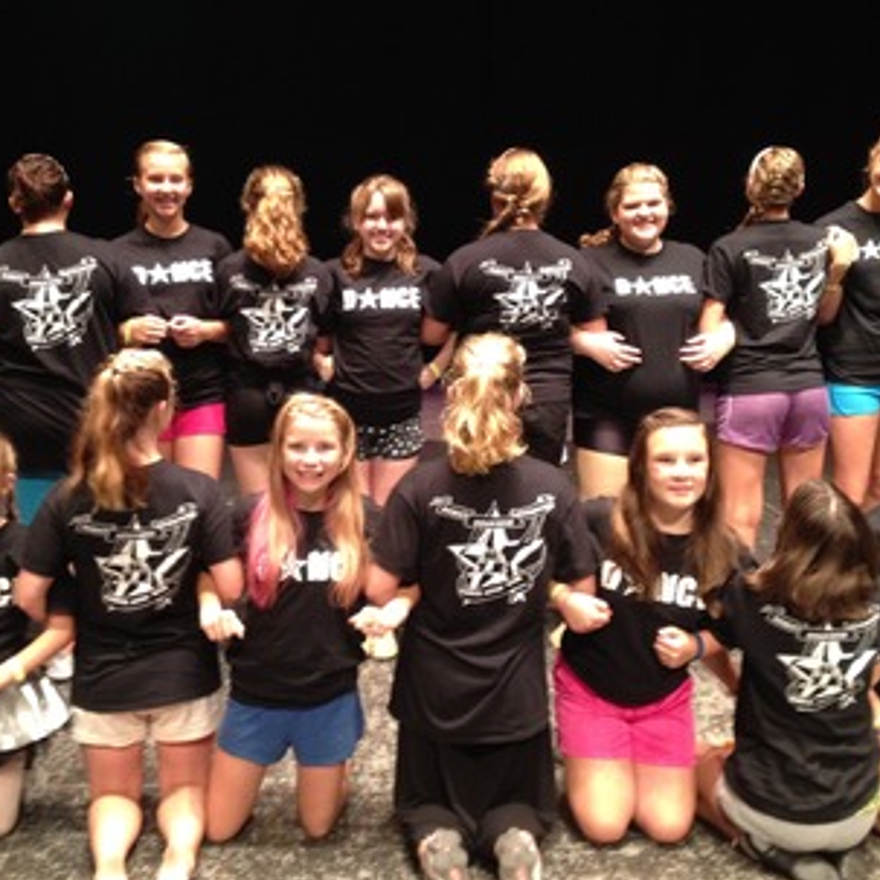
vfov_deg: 36.8
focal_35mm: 46
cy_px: 412
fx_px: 1323
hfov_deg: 36.7
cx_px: 383
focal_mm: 4.28
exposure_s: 1/20
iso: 250
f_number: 2.4
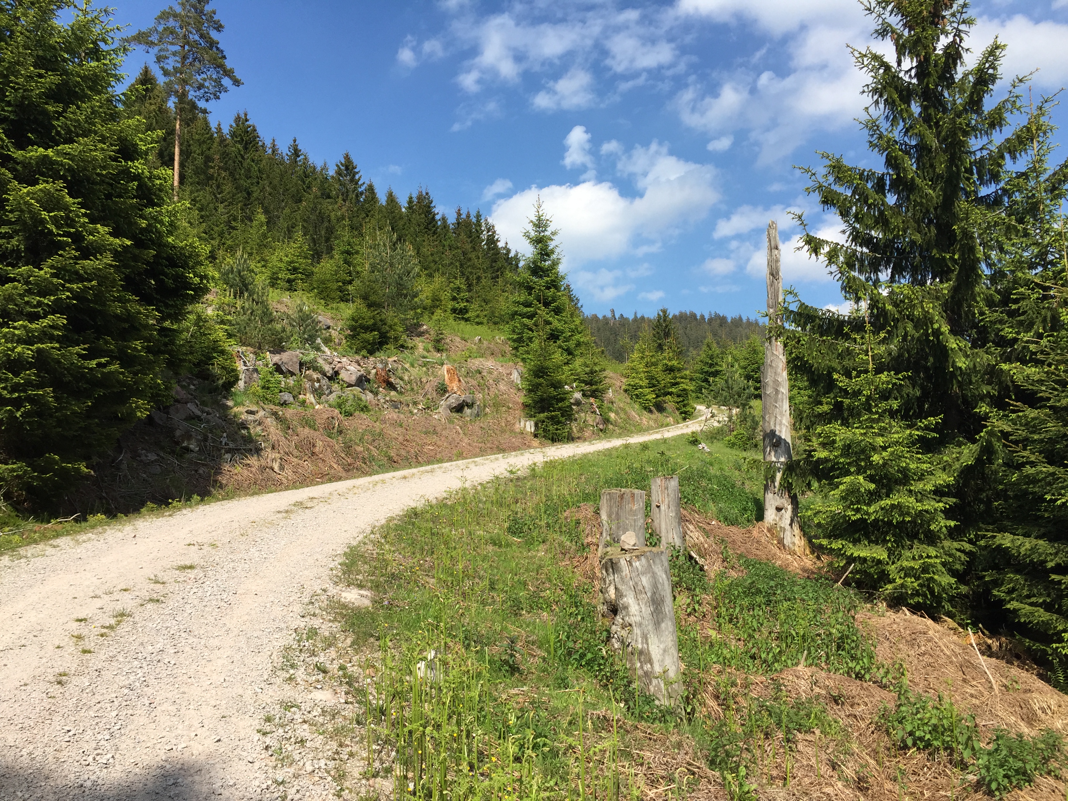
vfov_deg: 48.2
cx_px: 534
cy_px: 400
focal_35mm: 29
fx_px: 895
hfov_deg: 61.7
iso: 32
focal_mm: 4.15
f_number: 2.2
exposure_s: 1/1883
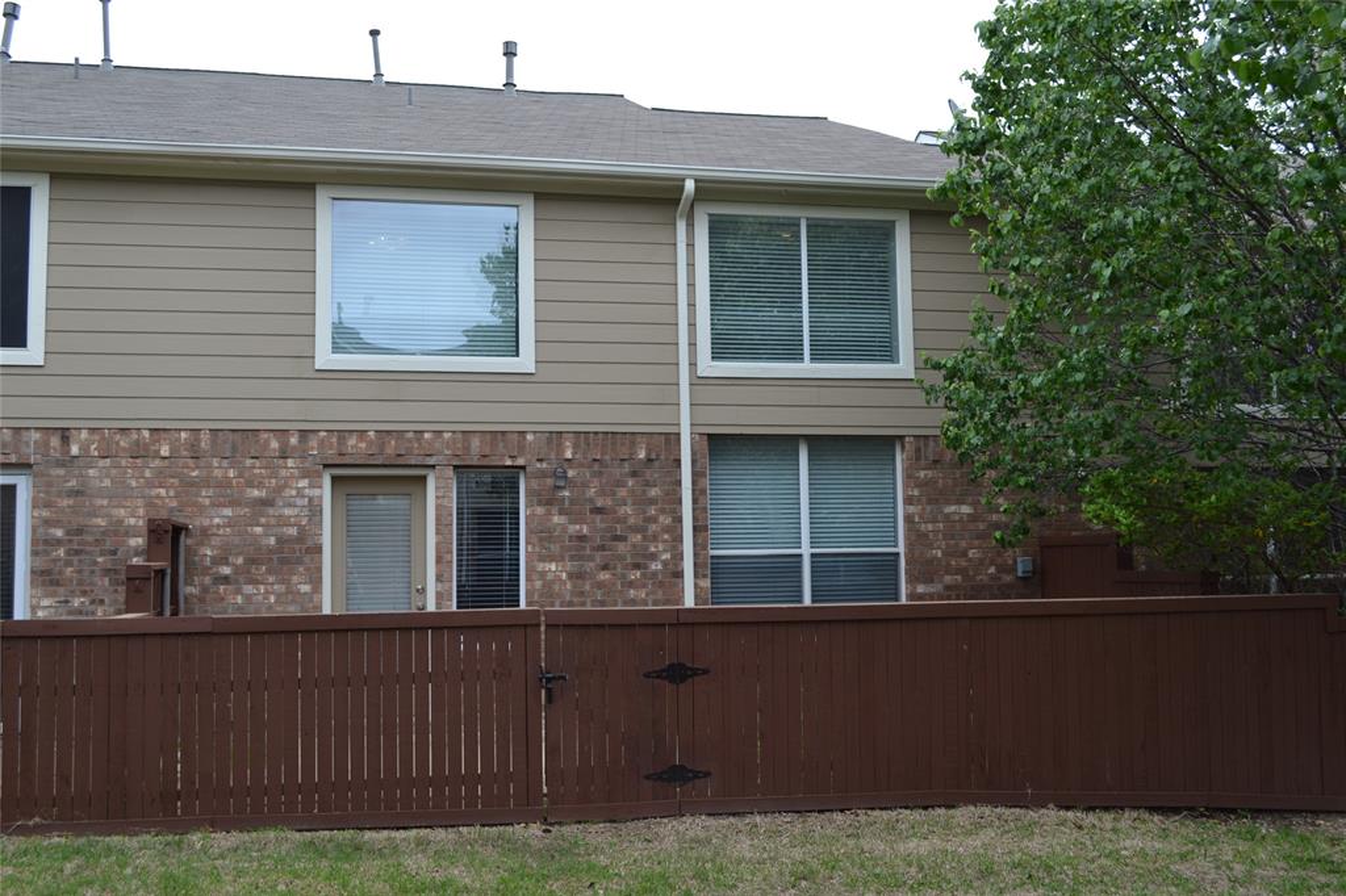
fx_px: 1345
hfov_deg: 53.1
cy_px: 448
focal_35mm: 36
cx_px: 673
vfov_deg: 36.8
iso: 100
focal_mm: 24
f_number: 5.6
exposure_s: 1/125
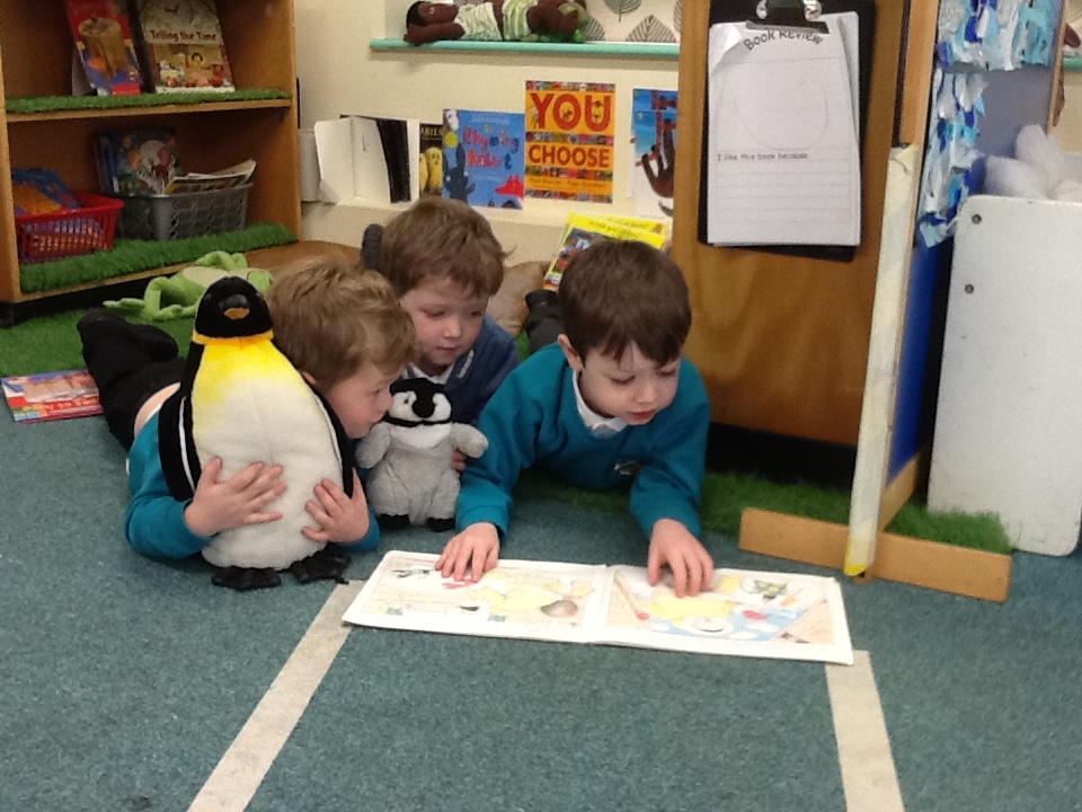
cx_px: 541
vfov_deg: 32.9
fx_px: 1375
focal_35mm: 44
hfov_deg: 42.9
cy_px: 406
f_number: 2.4
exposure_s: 1/30
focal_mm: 2.03
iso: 100
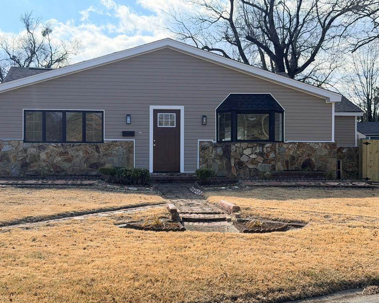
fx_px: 572
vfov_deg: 29.7
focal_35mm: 51
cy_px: 150
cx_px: 179
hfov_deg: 36.6
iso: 100
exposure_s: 1/4098
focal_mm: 6.76
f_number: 1.78
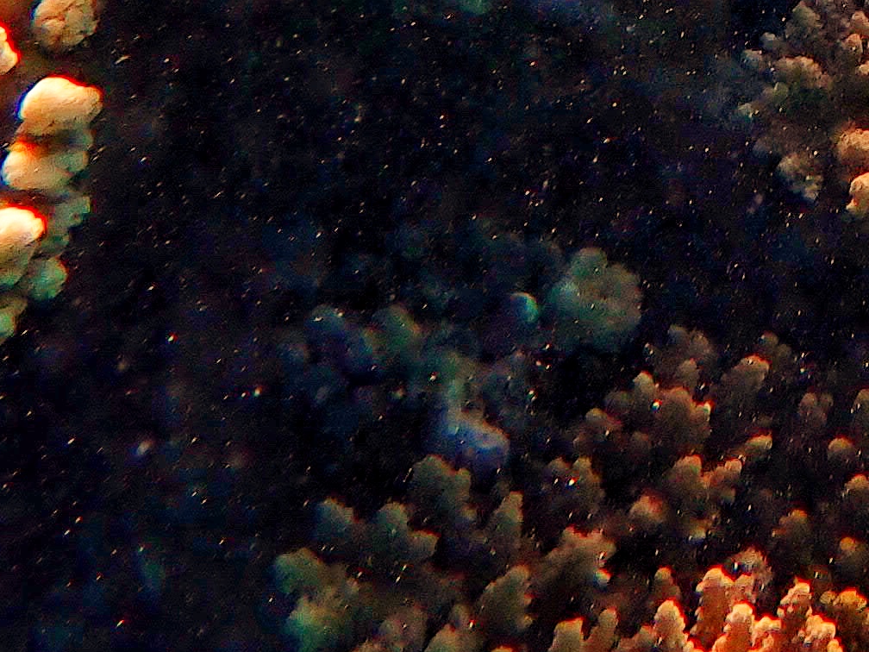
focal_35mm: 127
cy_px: -570
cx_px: 1200
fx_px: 3188
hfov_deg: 14.7
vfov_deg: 10.8
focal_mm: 5.79
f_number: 3.2
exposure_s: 1/1000
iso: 100
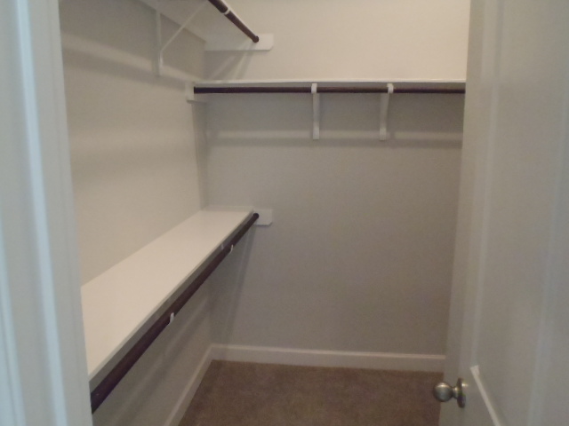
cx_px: 284
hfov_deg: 63.4
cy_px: 213
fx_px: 460
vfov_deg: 49.7
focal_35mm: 28
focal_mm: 5
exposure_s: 1/50
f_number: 3.9
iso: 800
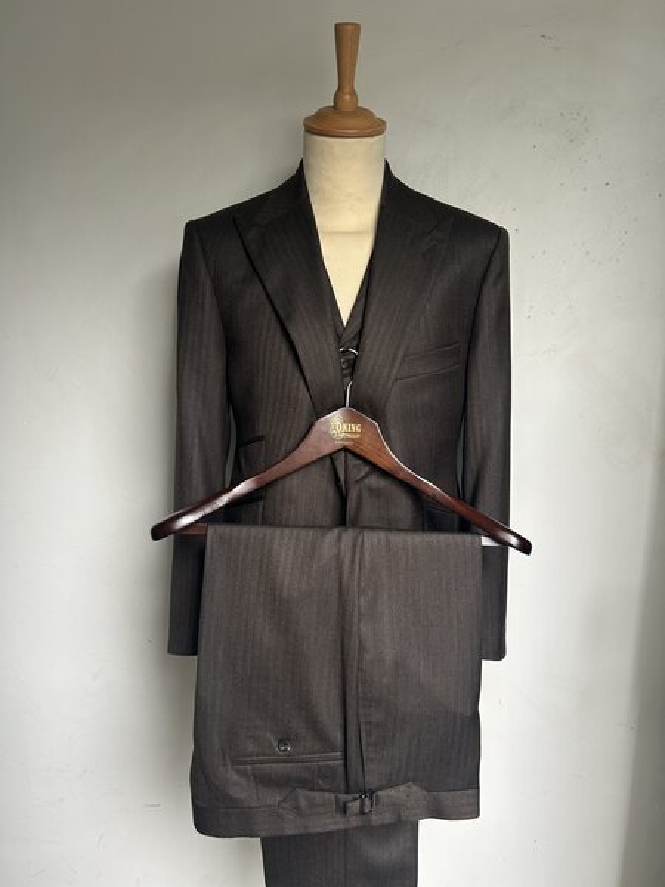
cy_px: 444
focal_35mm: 26
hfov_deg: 53.1
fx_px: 666
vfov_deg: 67.3
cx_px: 332
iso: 125
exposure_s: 1/50
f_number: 1.5
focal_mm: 5.7
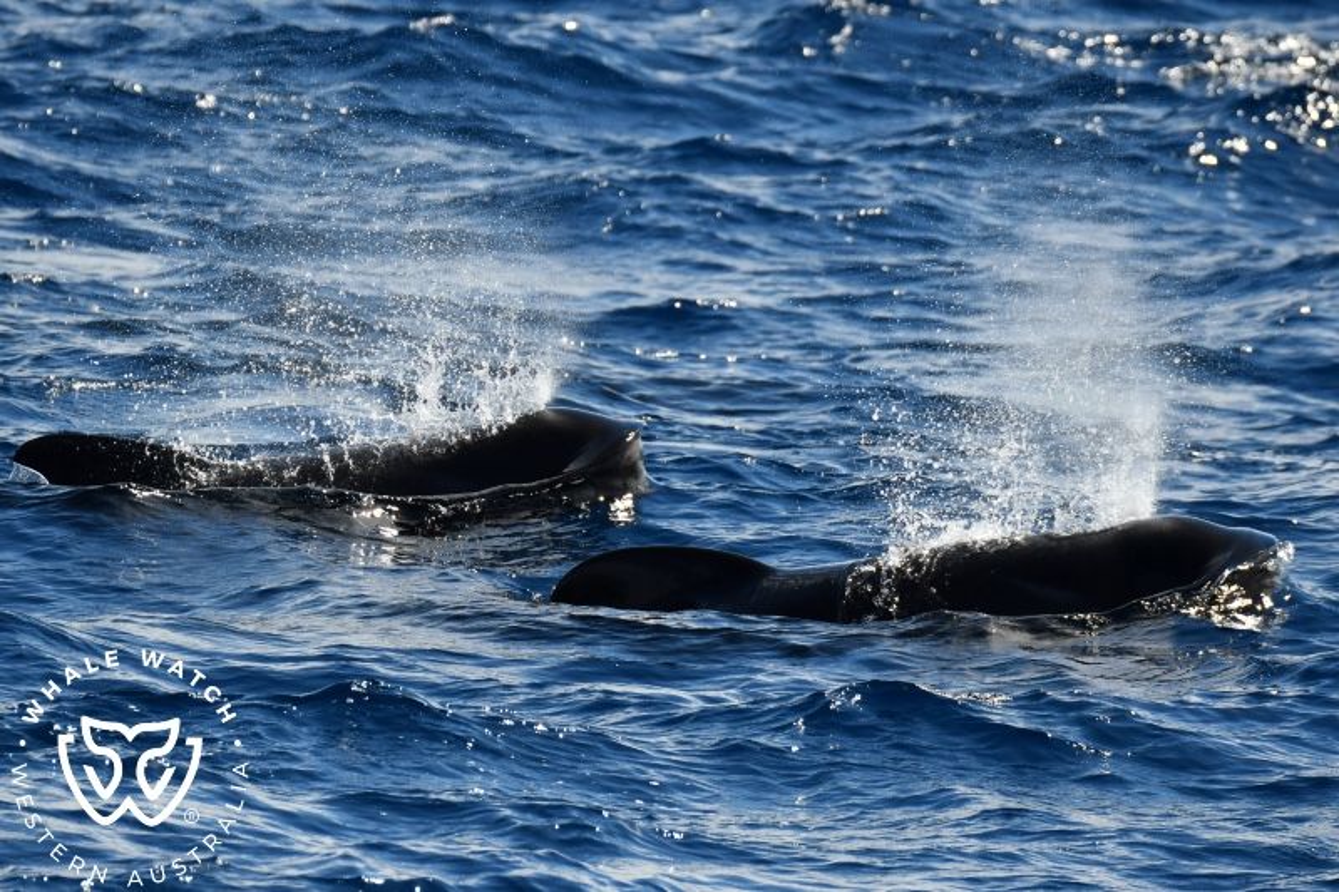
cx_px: 670
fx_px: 27888
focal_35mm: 750
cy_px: 446
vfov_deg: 1.8
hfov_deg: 2.8
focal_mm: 500
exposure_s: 1/2000
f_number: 8
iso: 400
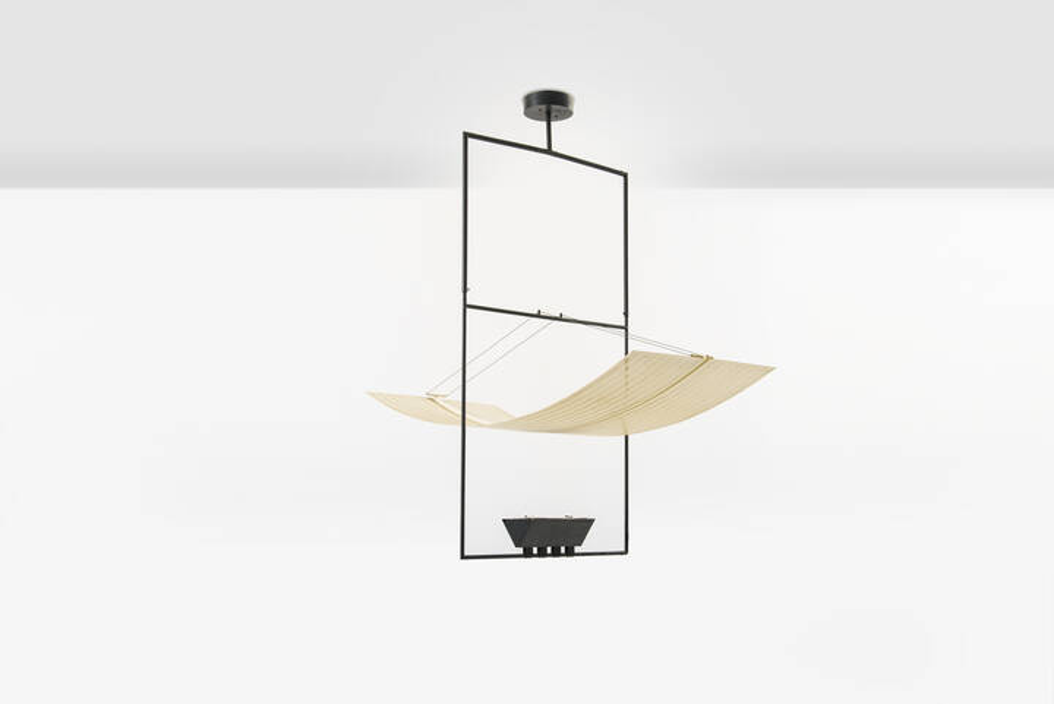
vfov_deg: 35.1
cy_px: 352
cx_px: 527
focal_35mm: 38
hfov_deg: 50.7
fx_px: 1113
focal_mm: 38
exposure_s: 1/250
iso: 64
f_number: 11
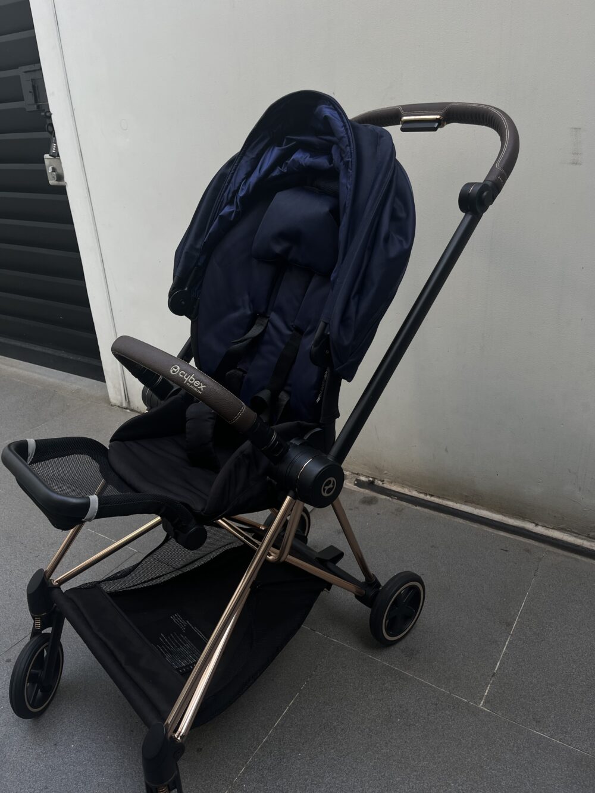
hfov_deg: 53.1
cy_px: 396
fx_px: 596
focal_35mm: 26
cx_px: 298
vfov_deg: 67.3
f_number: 1.6
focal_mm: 5.1
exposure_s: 1/121
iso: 32
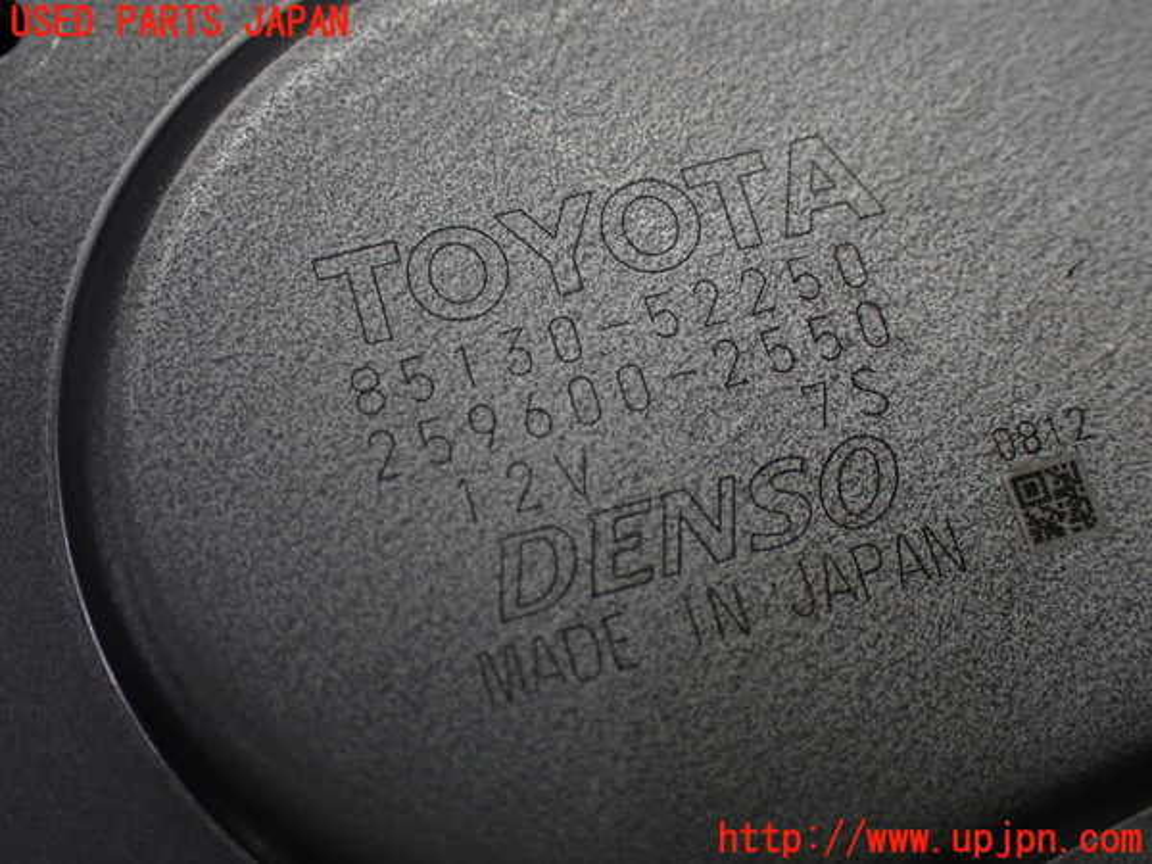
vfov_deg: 29.1
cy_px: 432
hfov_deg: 38.2
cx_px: 576
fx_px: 1664
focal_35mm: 50
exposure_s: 1/200
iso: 250
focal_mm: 9.01
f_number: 3.2
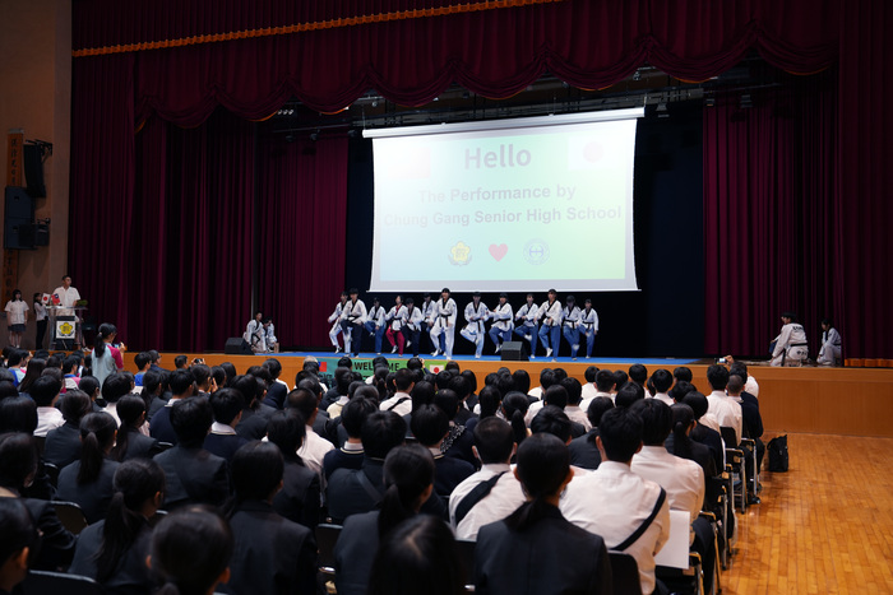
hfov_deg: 54.4
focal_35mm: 35
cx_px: 446
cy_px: 298
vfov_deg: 37.9
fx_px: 868
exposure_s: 1/40
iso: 500
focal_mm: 35
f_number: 4
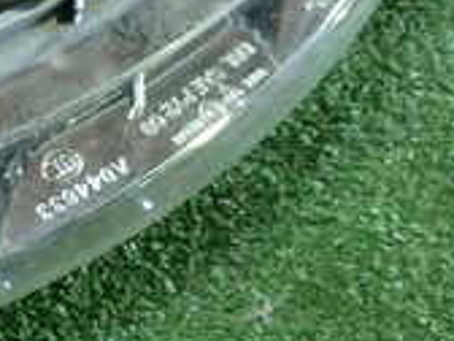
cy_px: 78
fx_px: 1403
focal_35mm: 107
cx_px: -170
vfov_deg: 13.8
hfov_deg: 17.1
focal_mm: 5.4
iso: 320
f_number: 2.3
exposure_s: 1/30
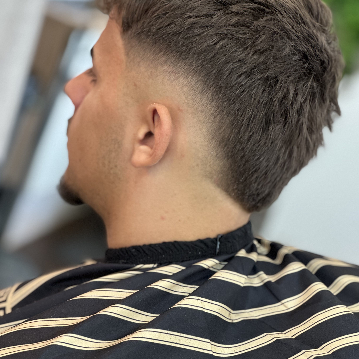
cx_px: 179
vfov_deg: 19.1
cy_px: 140
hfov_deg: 19.1
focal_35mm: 91
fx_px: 1068
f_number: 2.8
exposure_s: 1/40
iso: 200
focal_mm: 9
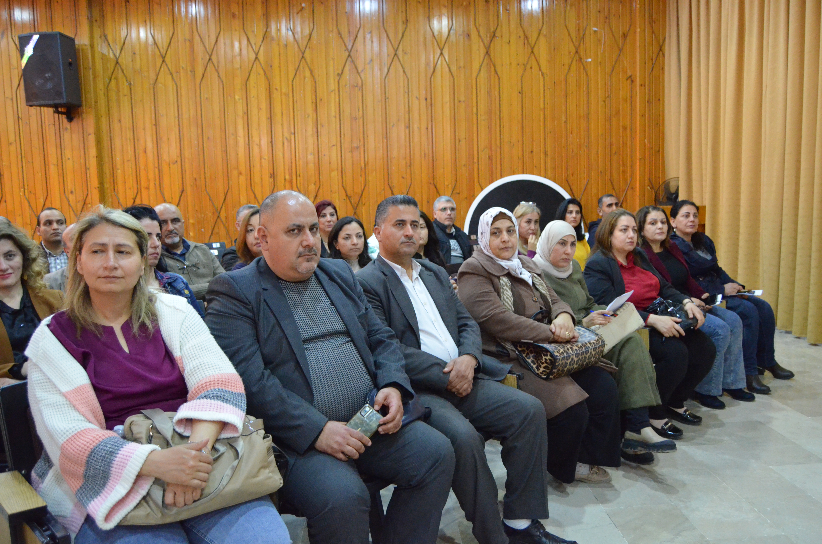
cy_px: 272
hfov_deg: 64.7
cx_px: 411
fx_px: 649
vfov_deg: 45.5
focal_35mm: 28
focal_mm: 19
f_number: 4
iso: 5000
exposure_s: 1/125
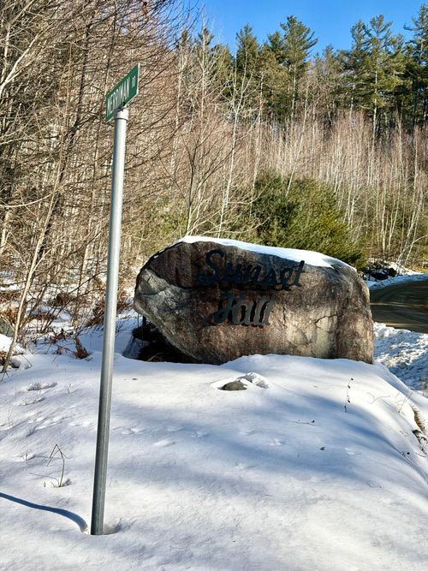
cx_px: 214
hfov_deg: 30.3
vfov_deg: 39.7
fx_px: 792
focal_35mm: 48
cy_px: 286
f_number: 1.78
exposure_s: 1/4587
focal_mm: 6.76
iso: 64
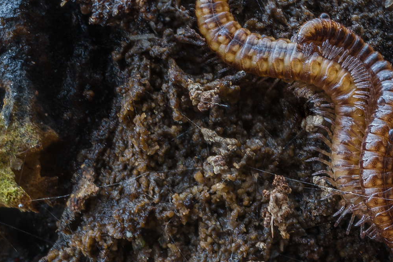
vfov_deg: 6.8
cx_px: 245
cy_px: 96
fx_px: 2205
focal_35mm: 202
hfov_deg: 10.2
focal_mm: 135
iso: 50
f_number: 13
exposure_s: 3.2
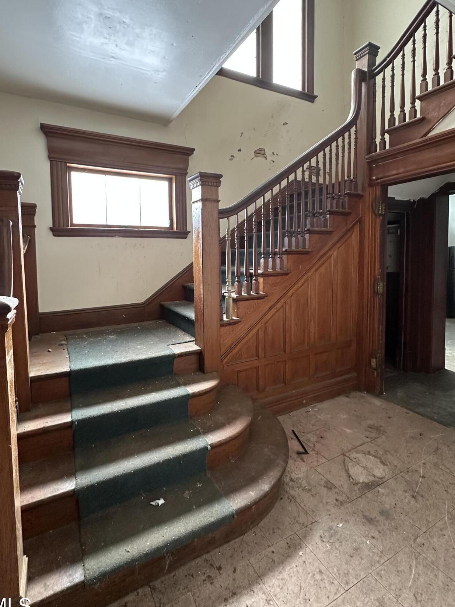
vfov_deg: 90.7
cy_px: 271
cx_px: 199
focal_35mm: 17
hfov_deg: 74.4
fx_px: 298
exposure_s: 1/81
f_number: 2.2
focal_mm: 2.22
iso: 320
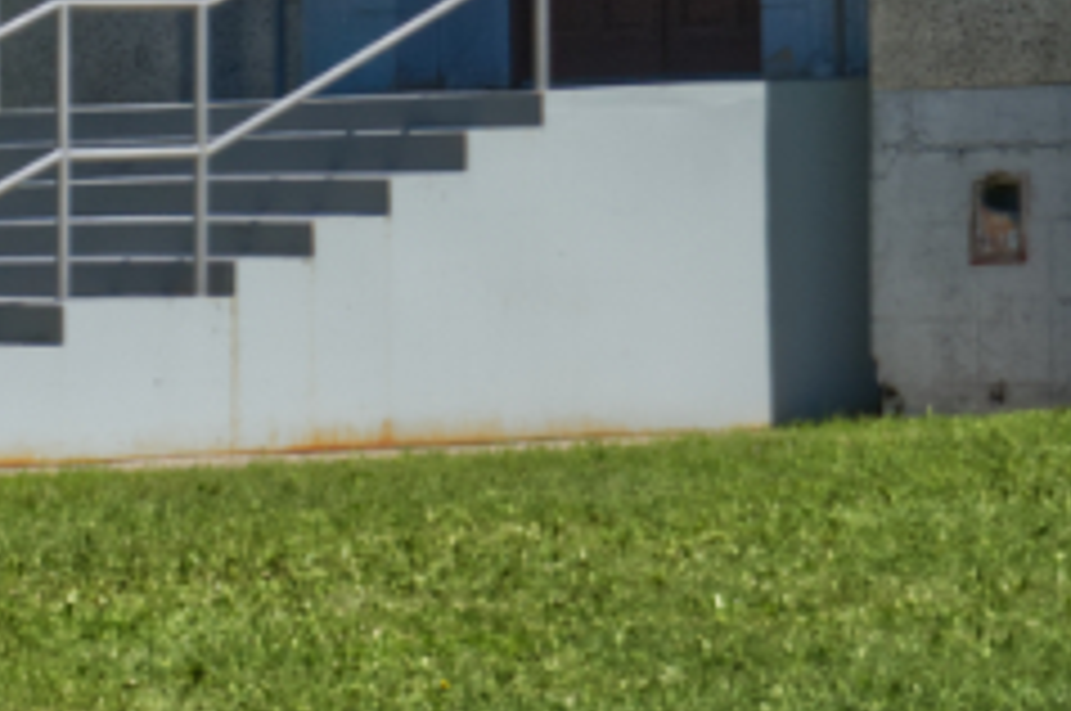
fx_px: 10547
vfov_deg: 3.8
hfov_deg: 5.7
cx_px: 1791
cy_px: -1404
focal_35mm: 355
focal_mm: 52
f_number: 11
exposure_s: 1/400
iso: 100
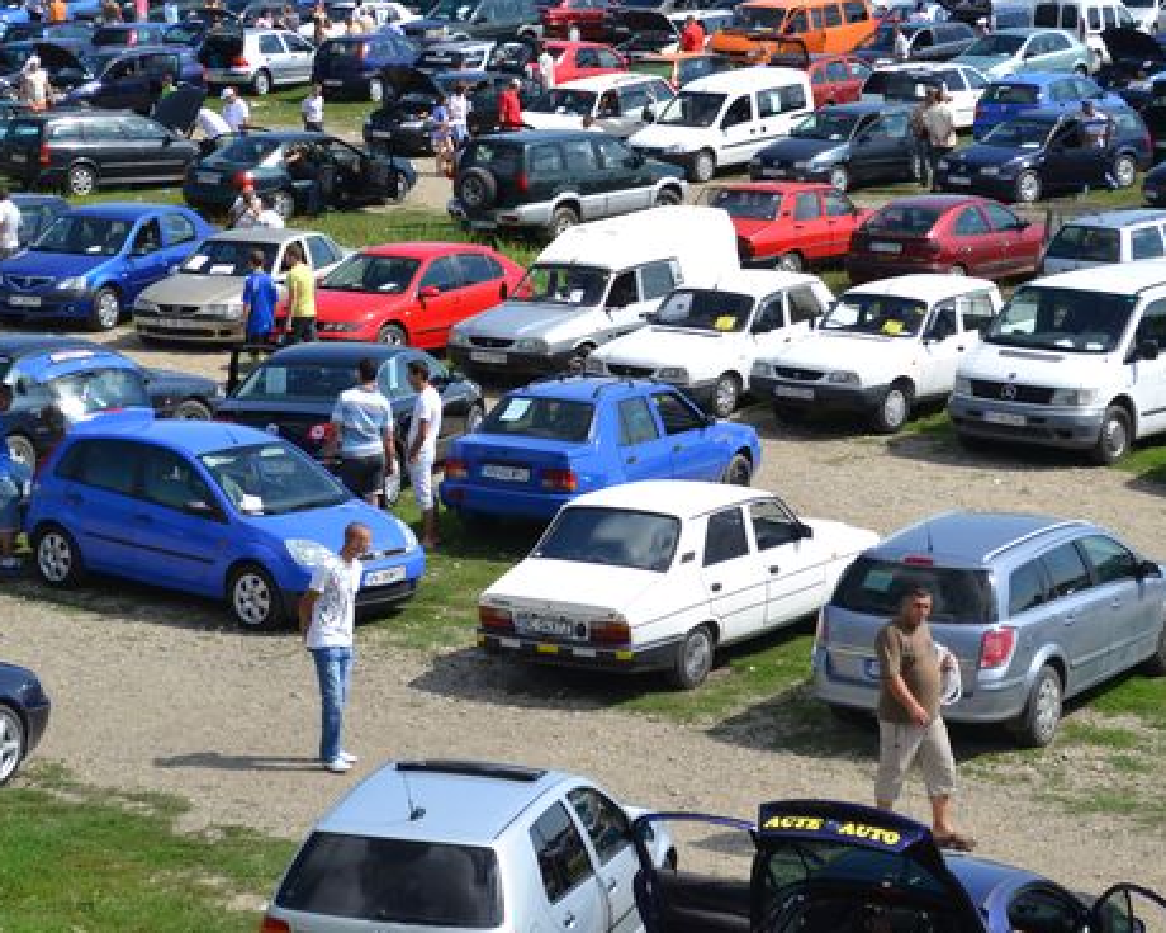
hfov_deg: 17.8
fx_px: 3715
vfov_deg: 14.3
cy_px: 397
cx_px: 487
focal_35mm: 108
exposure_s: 1/250
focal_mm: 55
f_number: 8
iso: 100
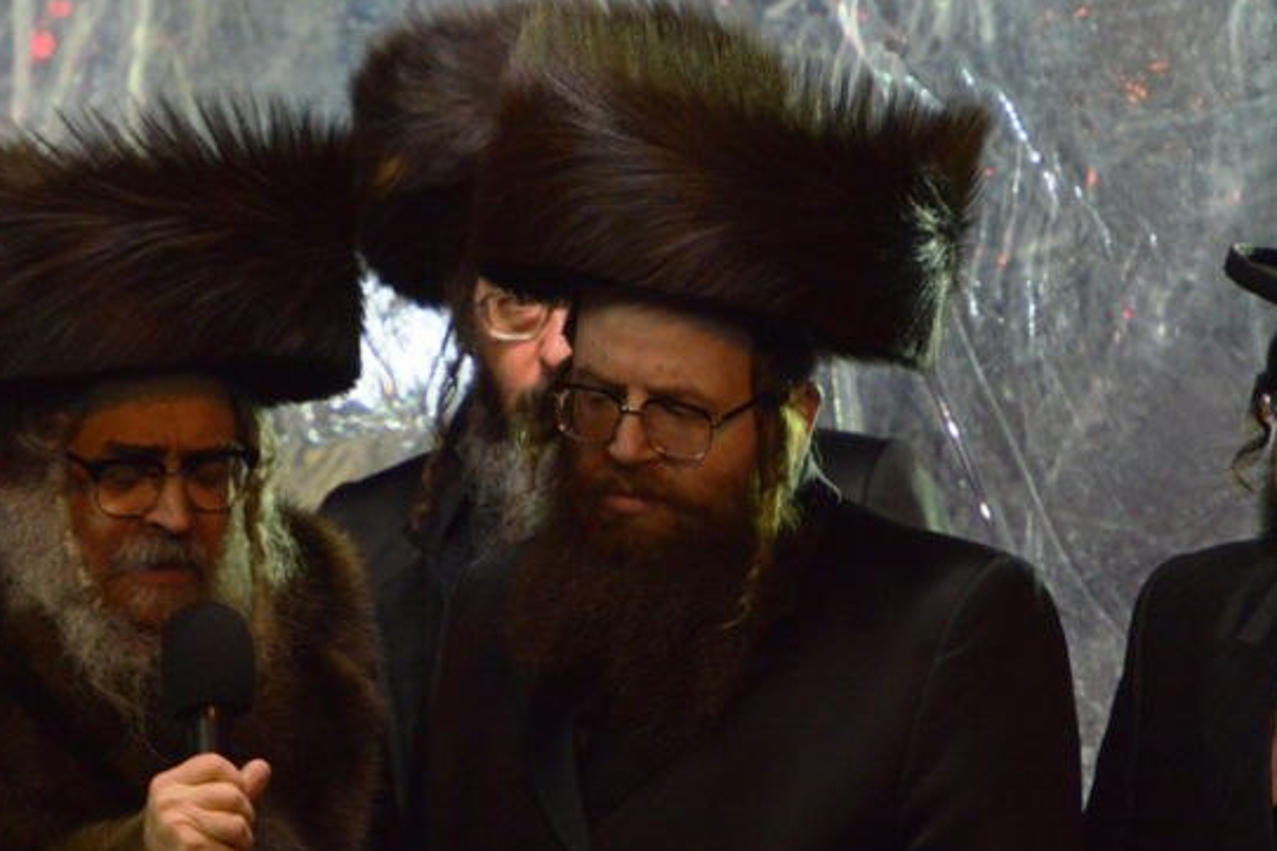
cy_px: 520
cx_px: 309
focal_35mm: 680
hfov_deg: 3.0
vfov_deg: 2.0
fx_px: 24112
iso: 3200
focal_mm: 360
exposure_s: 1/100
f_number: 5.6
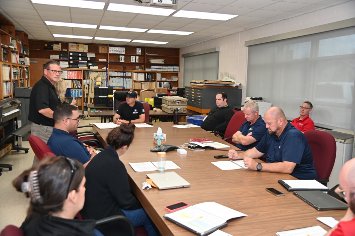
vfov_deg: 41.1
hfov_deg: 58.8
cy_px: 118
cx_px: 178
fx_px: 315
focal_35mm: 32
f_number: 4
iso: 360
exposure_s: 1/60
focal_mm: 32
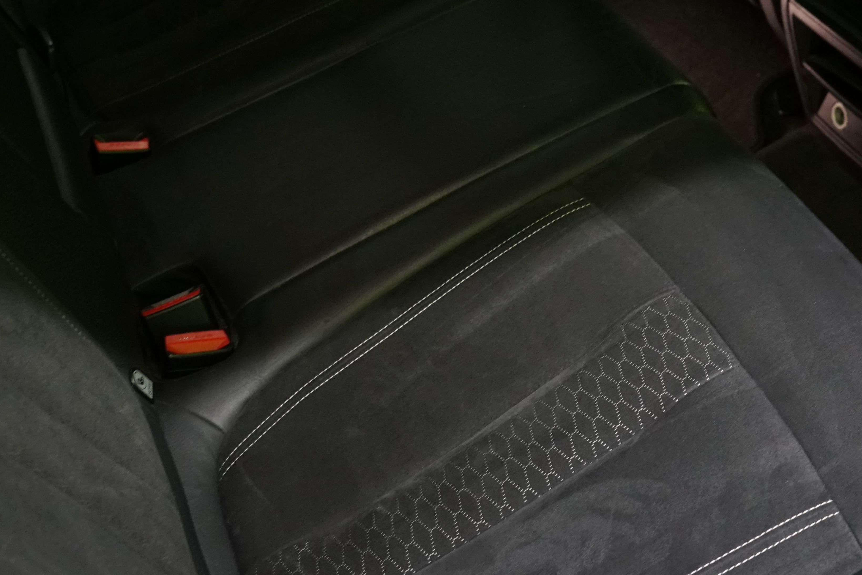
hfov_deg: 34.2
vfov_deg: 23.5
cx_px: 660
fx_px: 1365
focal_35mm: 57
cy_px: 125
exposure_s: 1/15
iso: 2000
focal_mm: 31
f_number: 5.6
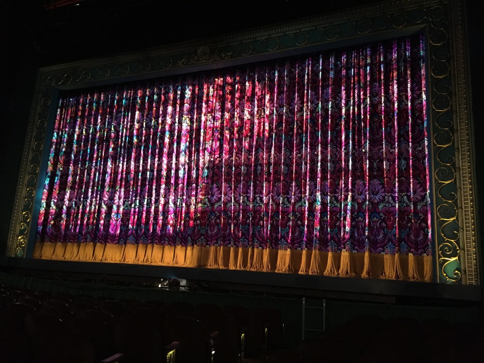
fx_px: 405
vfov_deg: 48.2
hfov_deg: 61.7
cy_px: 182
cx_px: 242
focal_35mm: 29
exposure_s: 1/15
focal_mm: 4.15
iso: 250
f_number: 2.2
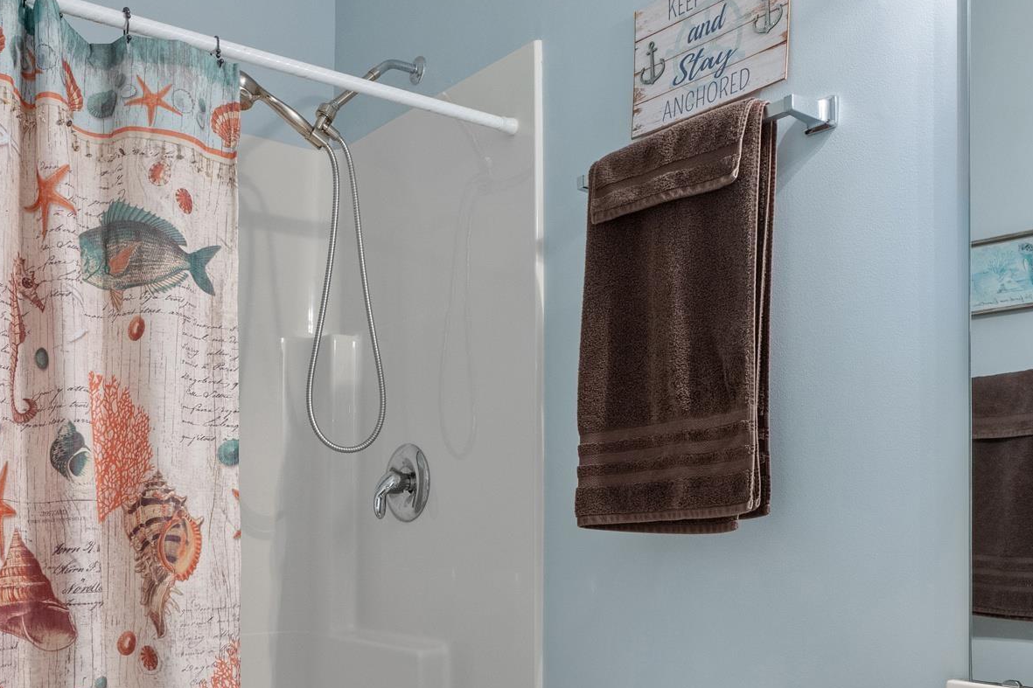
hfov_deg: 53.1
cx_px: 565
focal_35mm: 36
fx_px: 1033
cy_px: 512
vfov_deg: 36.1
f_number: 8
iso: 800
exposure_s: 1/15
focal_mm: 17
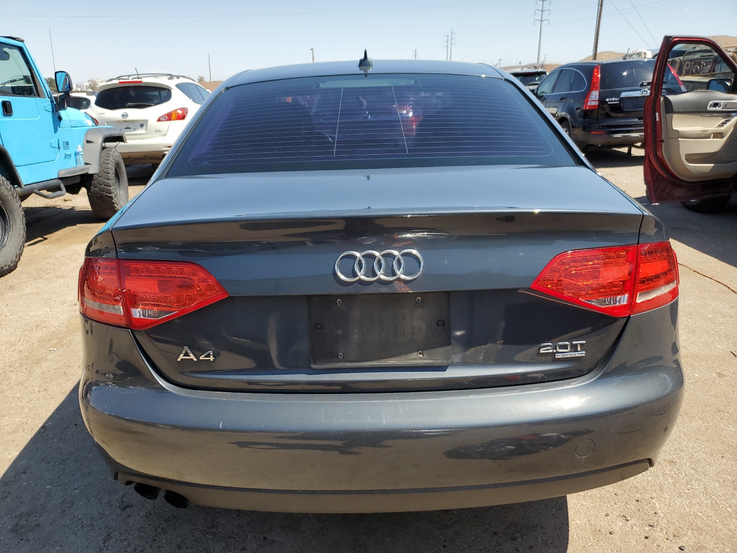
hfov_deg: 67.3
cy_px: 276
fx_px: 554
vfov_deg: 53.1
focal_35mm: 26
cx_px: 368
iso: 50
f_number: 1.5
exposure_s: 1/2000
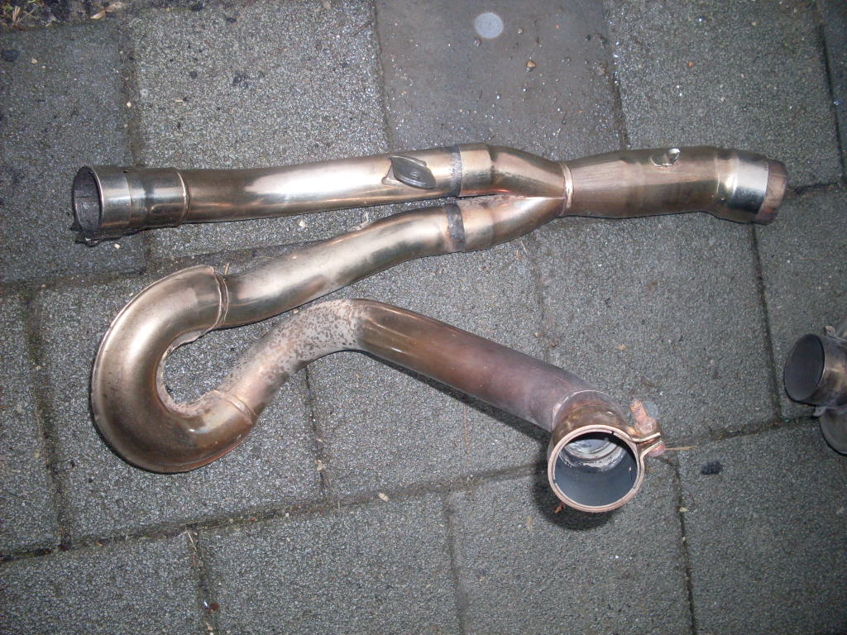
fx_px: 930
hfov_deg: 49.0
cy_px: 318
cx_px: 424
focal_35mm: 38
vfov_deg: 37.7
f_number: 2.8
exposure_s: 1/45
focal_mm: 6.3
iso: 100
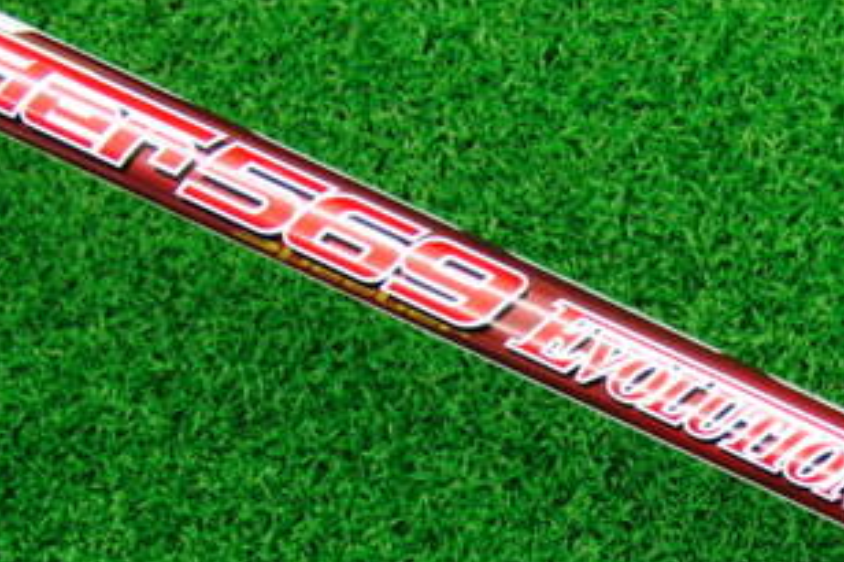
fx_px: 1874
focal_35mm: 80
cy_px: 499
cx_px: 721
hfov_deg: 24.8
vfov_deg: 16.8
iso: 400
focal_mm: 6.42
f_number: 3.6
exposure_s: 1/30
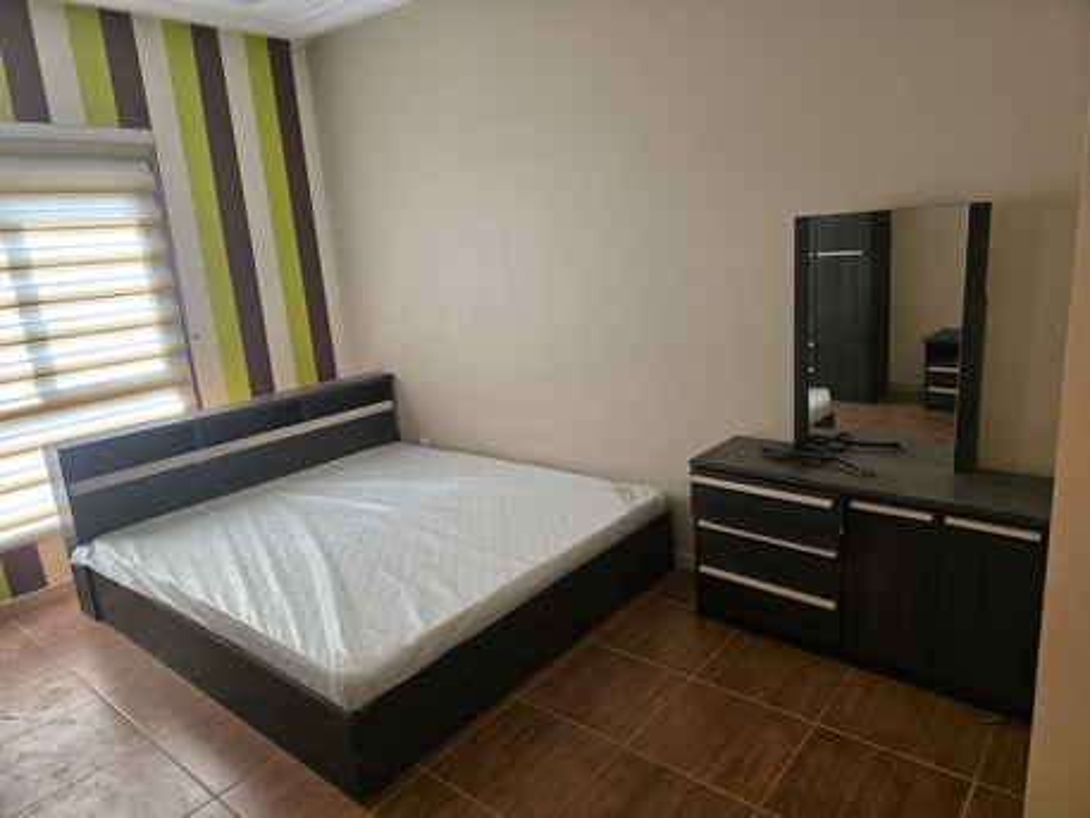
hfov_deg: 73.9
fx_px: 724
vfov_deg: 58.9
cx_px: 545
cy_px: 409
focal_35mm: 23
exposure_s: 1/180
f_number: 1.7
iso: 200
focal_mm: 6.3
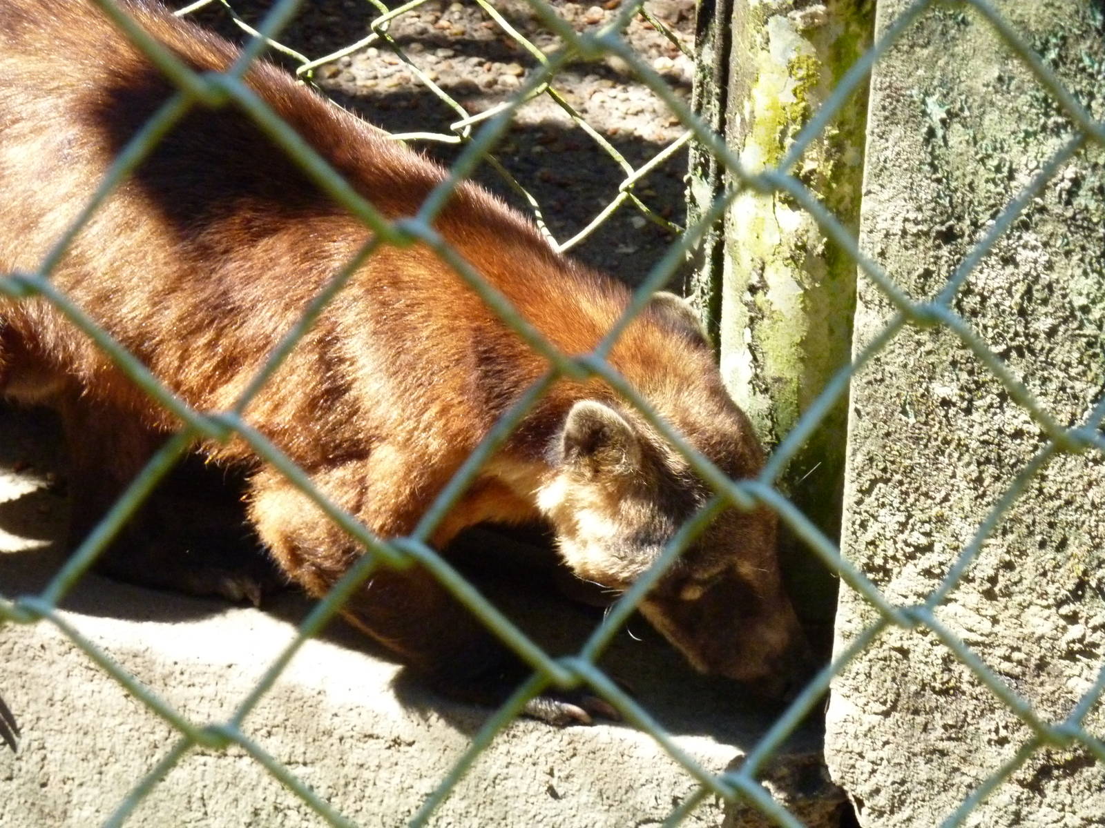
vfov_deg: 9.4
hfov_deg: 12.5
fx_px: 5044
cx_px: 552
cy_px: 414
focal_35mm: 158
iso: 640
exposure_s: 1/500
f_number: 4.5
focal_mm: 25.9
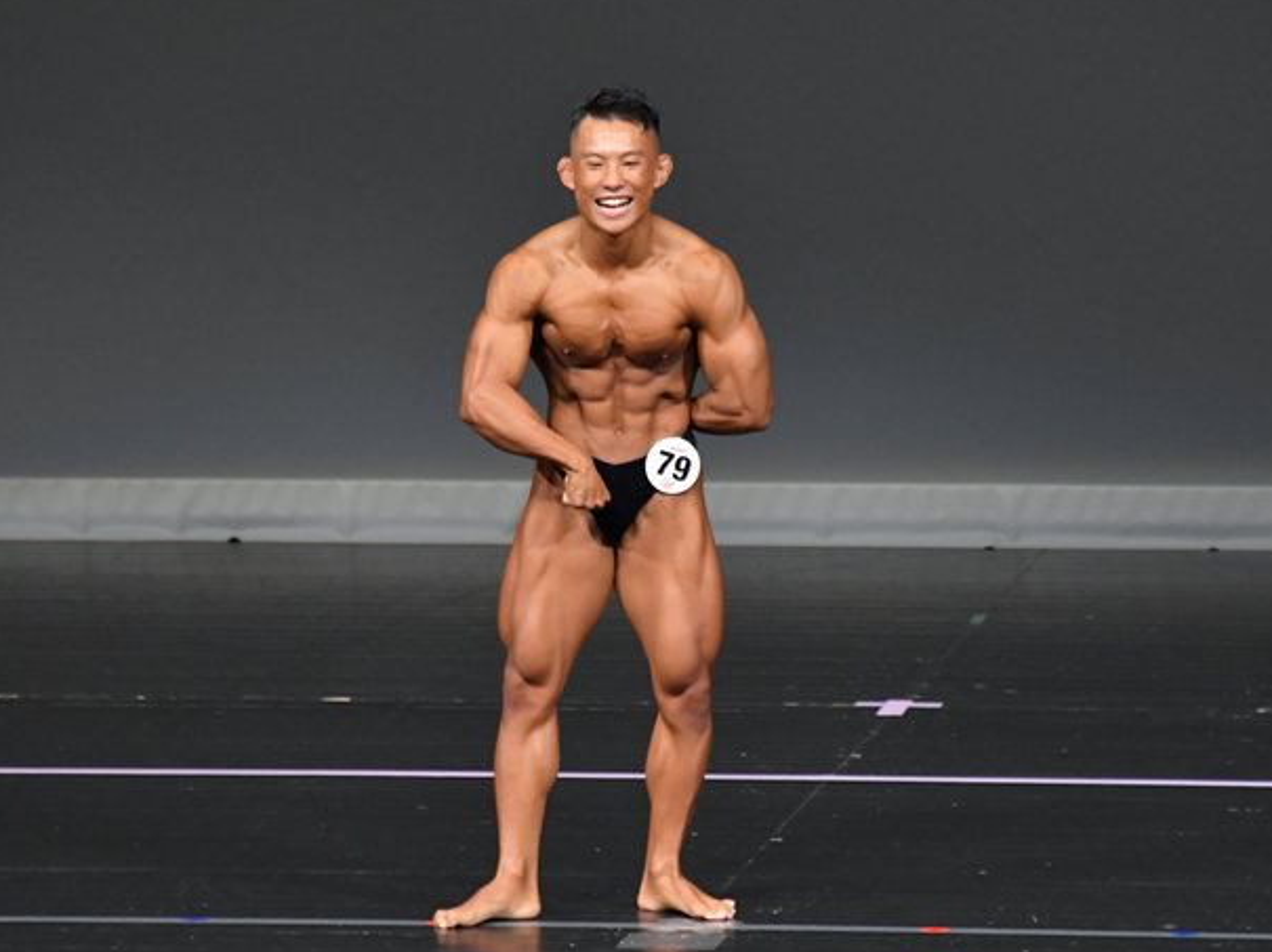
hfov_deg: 4.7
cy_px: 460
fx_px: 15608
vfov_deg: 3.5
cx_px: 638
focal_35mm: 425
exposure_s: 1/400
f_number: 5.6
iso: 4000
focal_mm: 230
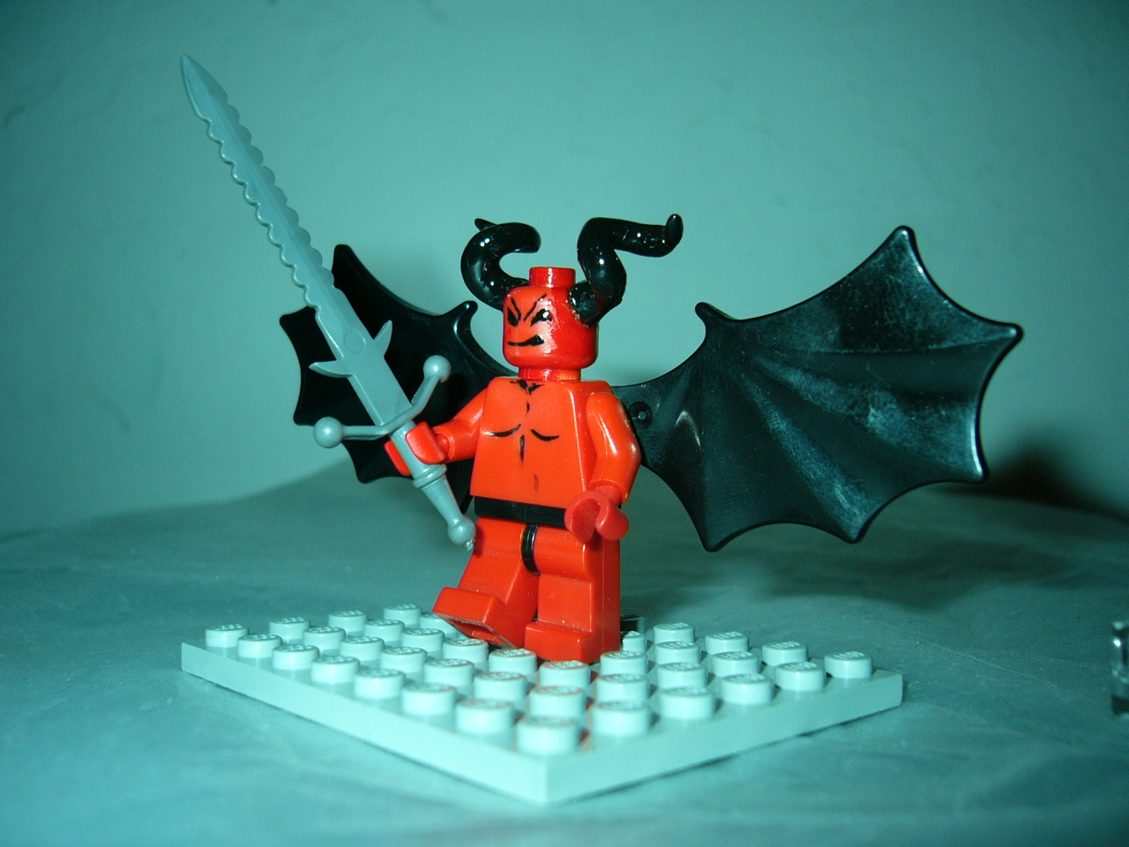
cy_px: 424
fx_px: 1142
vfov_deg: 40.7
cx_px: 564
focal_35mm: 35
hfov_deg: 52.6
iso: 100
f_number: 2.8
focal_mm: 5.8
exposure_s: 1/60
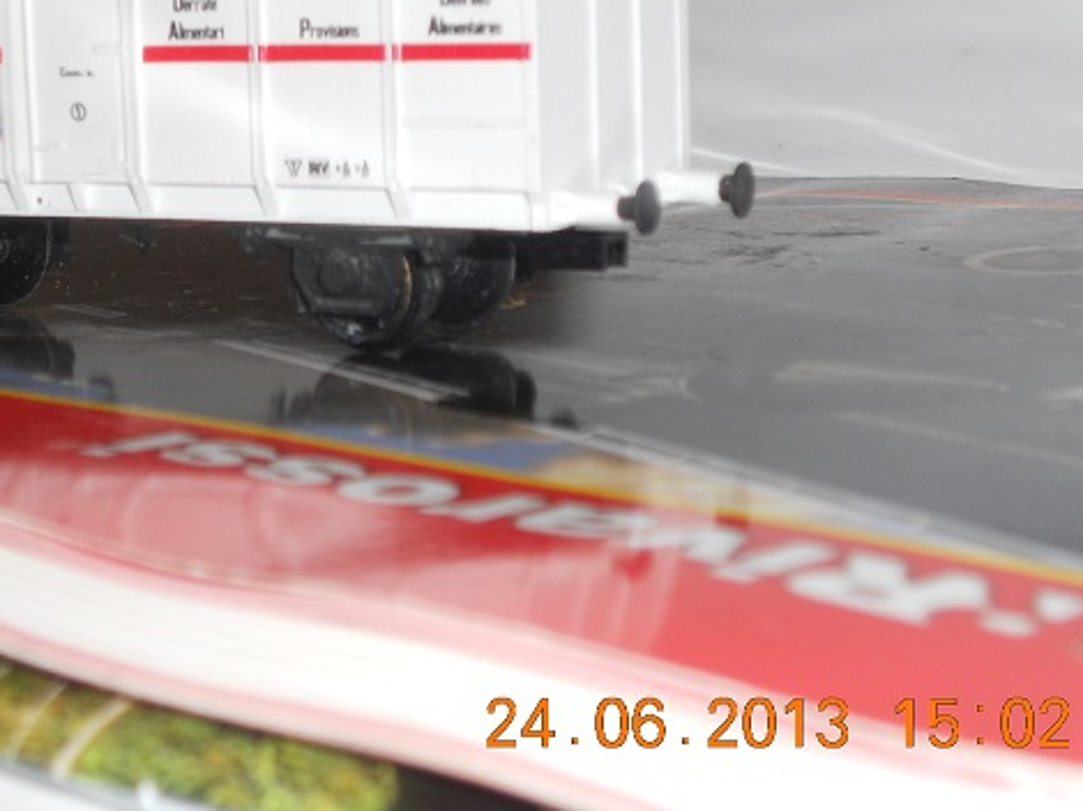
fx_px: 2877
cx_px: 240
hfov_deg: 21.1
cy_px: 180
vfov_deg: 16.0
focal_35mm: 92
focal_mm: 9.8
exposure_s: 1/30
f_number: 4.8
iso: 80
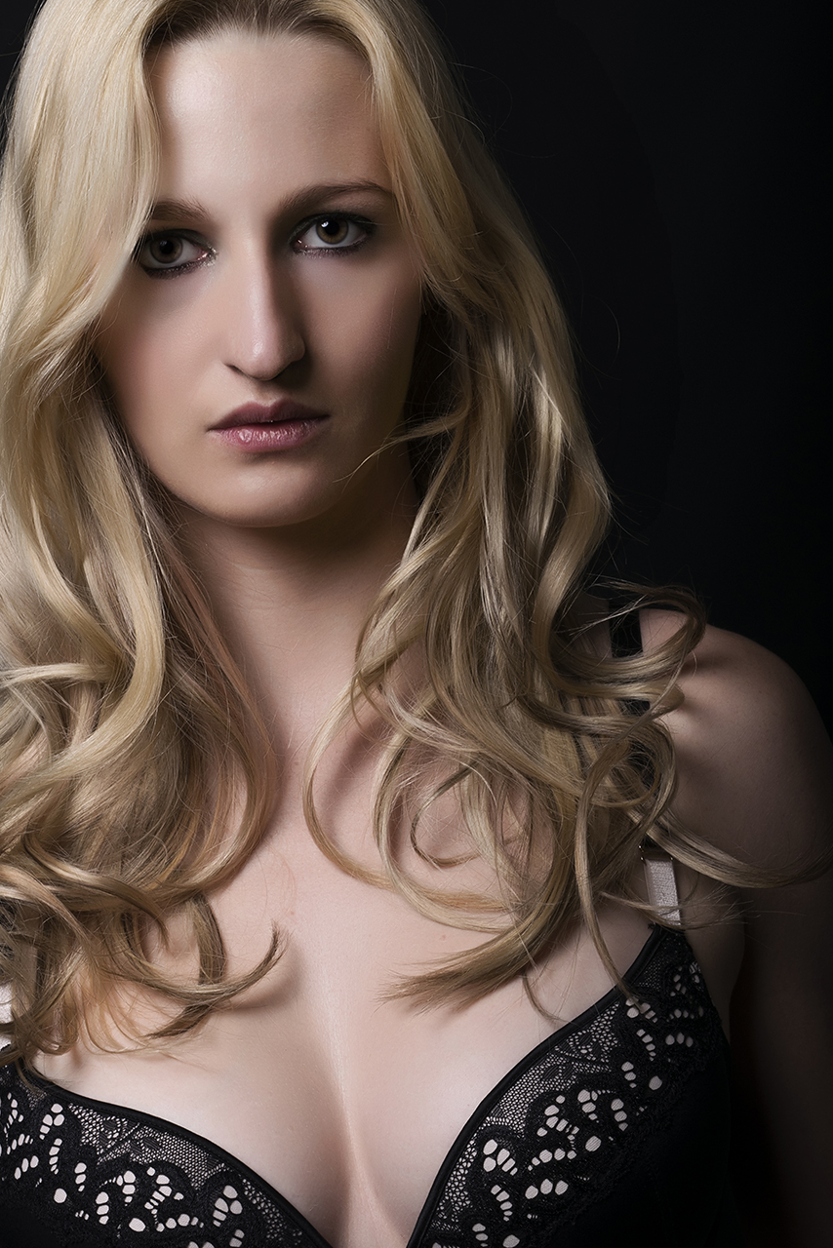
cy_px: 625
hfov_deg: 15.2
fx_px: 3122
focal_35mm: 90
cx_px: 332
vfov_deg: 22.6
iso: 100
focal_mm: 48
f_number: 16
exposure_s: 1/200
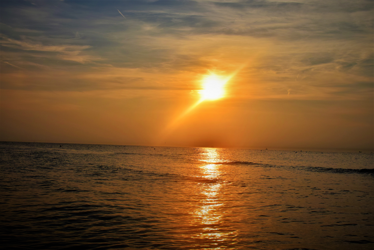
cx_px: 187
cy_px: 125
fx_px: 467
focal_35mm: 45
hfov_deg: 43.6
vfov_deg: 29.9
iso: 200
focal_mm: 30
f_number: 14
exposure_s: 1/800
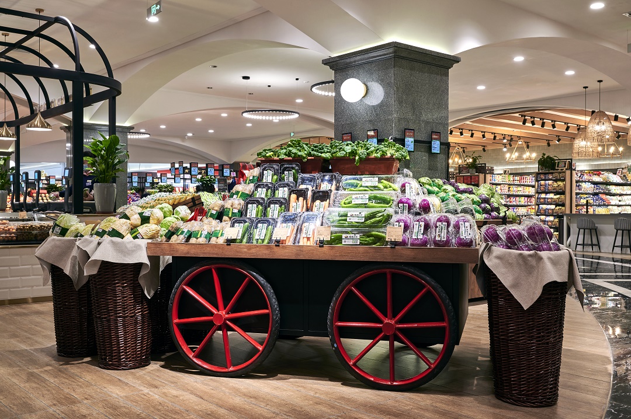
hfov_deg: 53.2
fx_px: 630
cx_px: 316
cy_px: 210
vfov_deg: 36.8
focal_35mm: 36
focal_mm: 36
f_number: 11
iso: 100
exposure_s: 1/6
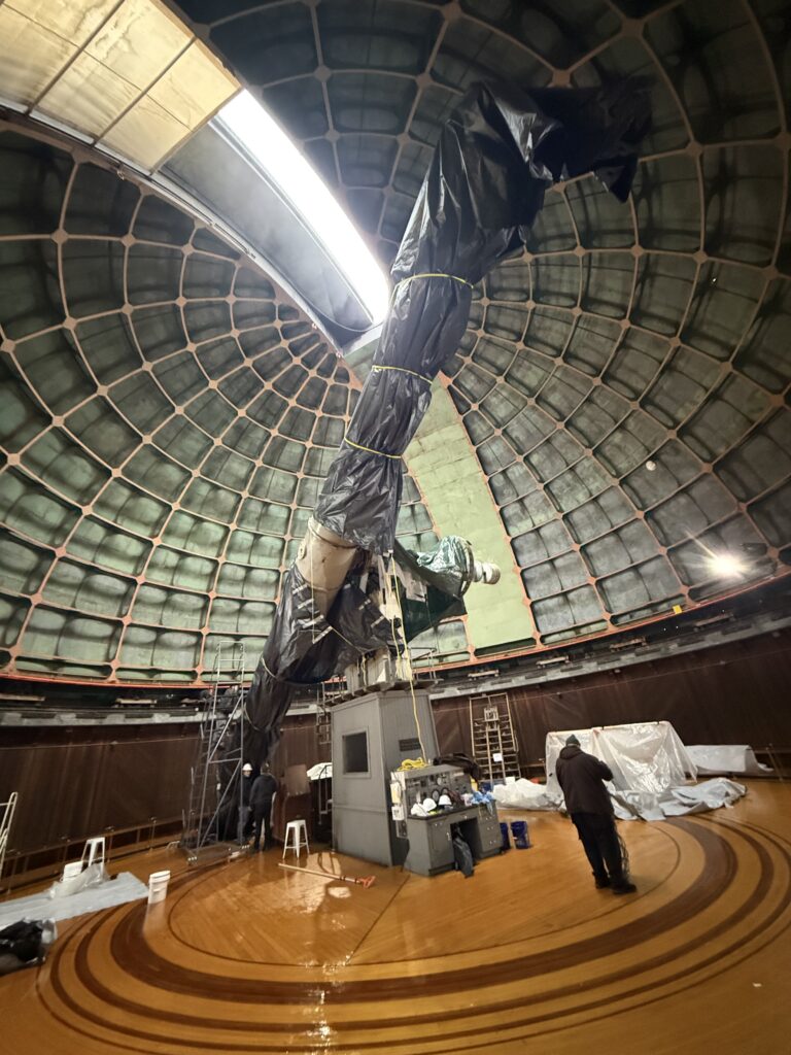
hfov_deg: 85.7
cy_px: 528
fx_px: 427
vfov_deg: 102.1
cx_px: 396
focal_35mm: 14
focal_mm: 2.22
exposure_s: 1/40
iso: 1600
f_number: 2.2
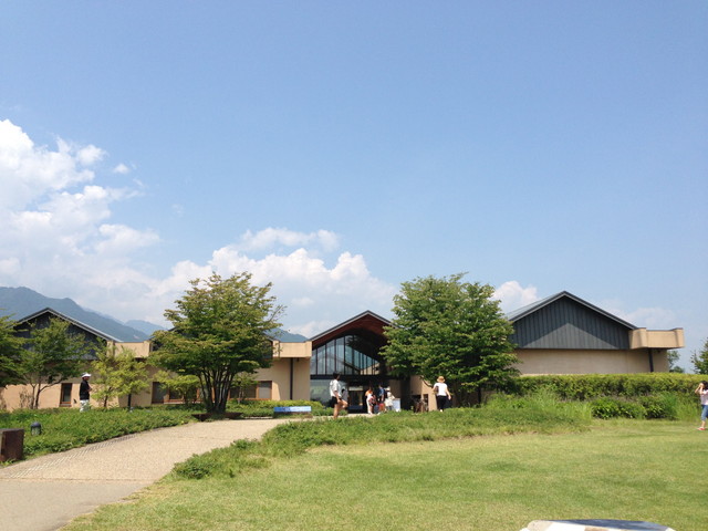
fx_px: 675
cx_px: 354
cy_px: 266
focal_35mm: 33
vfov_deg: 42.9
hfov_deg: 55.4
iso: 50
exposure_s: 1/1695
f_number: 2.4
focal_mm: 4.13
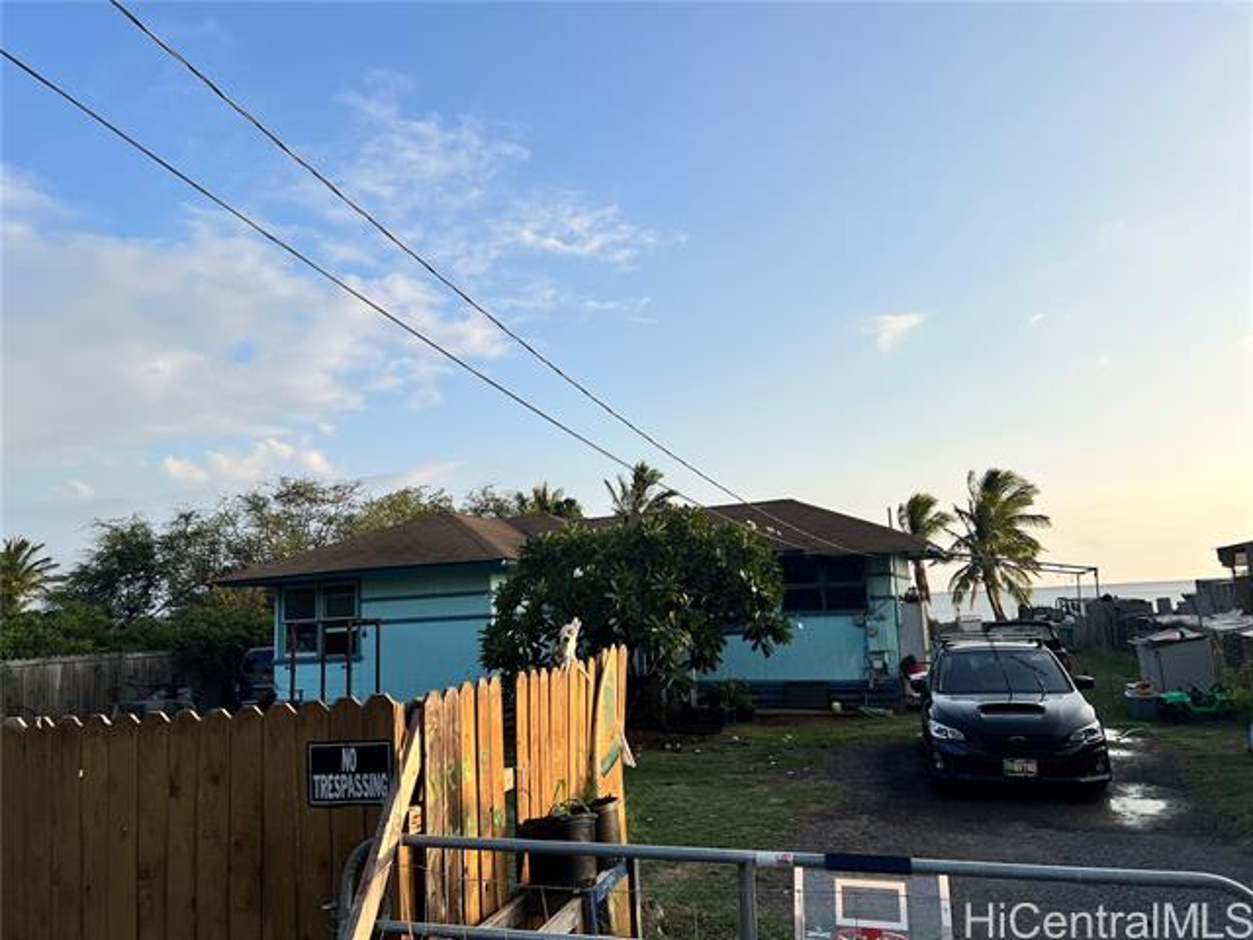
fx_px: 941
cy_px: 470
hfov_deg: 67.3
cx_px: 626
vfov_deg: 53.1
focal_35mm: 26
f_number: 1.5
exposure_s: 1/3165
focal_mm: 5.7
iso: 50
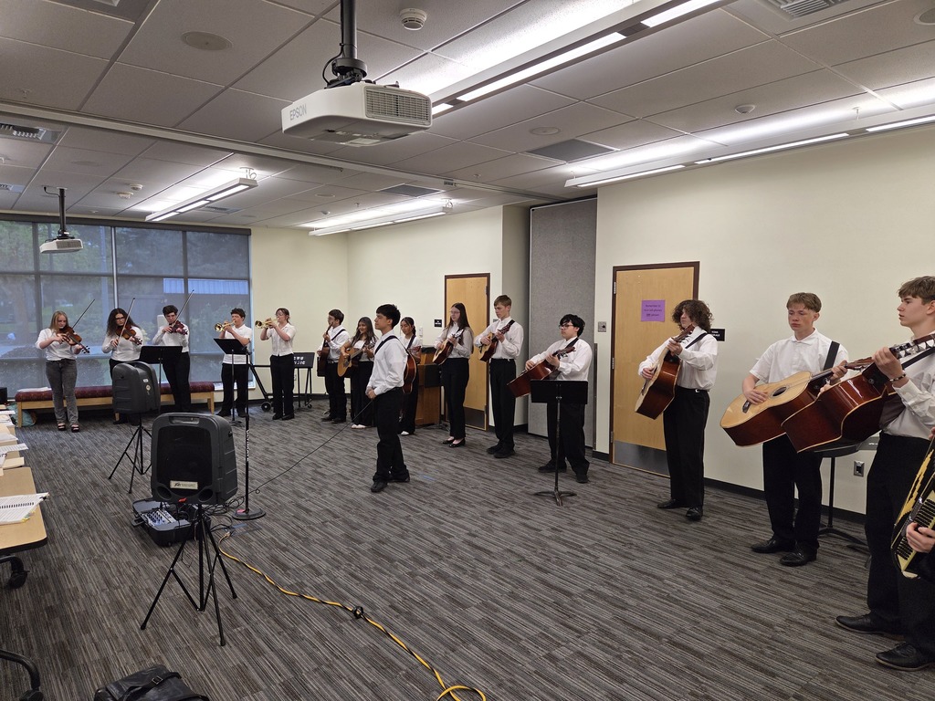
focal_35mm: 23
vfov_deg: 58.9
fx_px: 621
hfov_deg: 73.9
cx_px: 468
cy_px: 350
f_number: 1.8
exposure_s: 1/120
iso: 80
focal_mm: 5.4
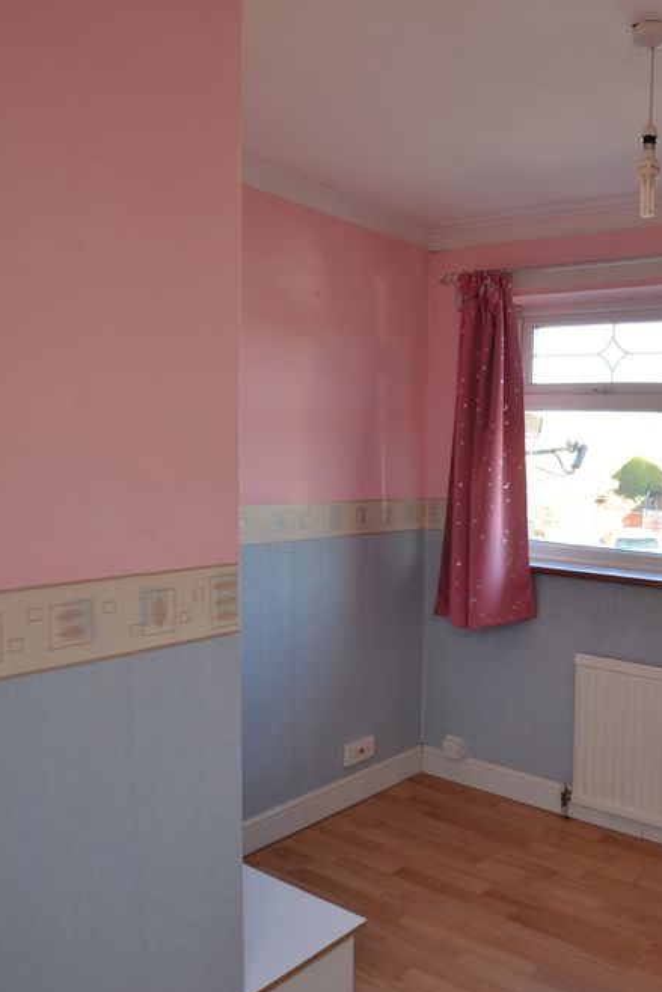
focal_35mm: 28
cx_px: 597
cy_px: 489
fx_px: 772
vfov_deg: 65.5
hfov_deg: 42.5
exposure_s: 1/100
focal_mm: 12
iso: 400
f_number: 5
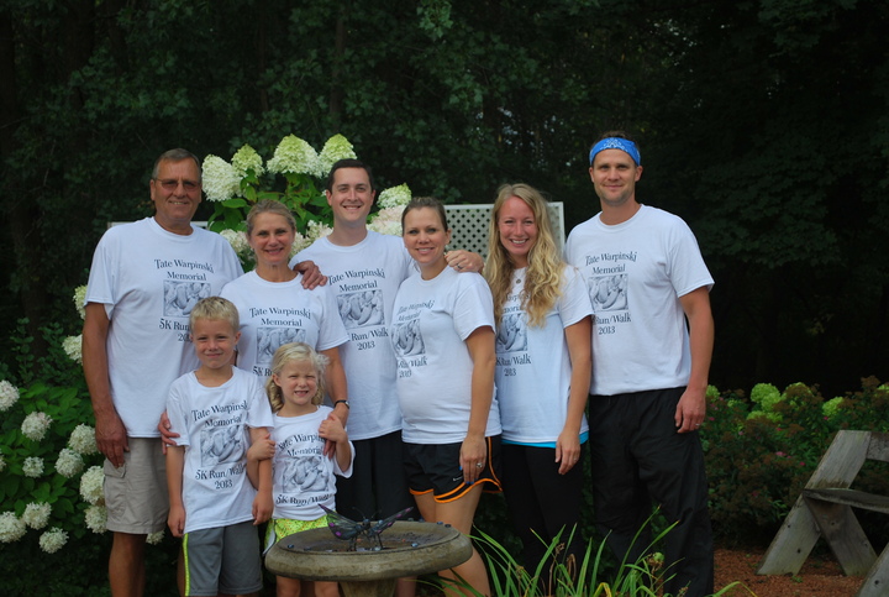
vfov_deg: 20.7
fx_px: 1633
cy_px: 298
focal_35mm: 66
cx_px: 444
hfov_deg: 30.5
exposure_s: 1/200
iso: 100
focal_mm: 44
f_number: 5.3
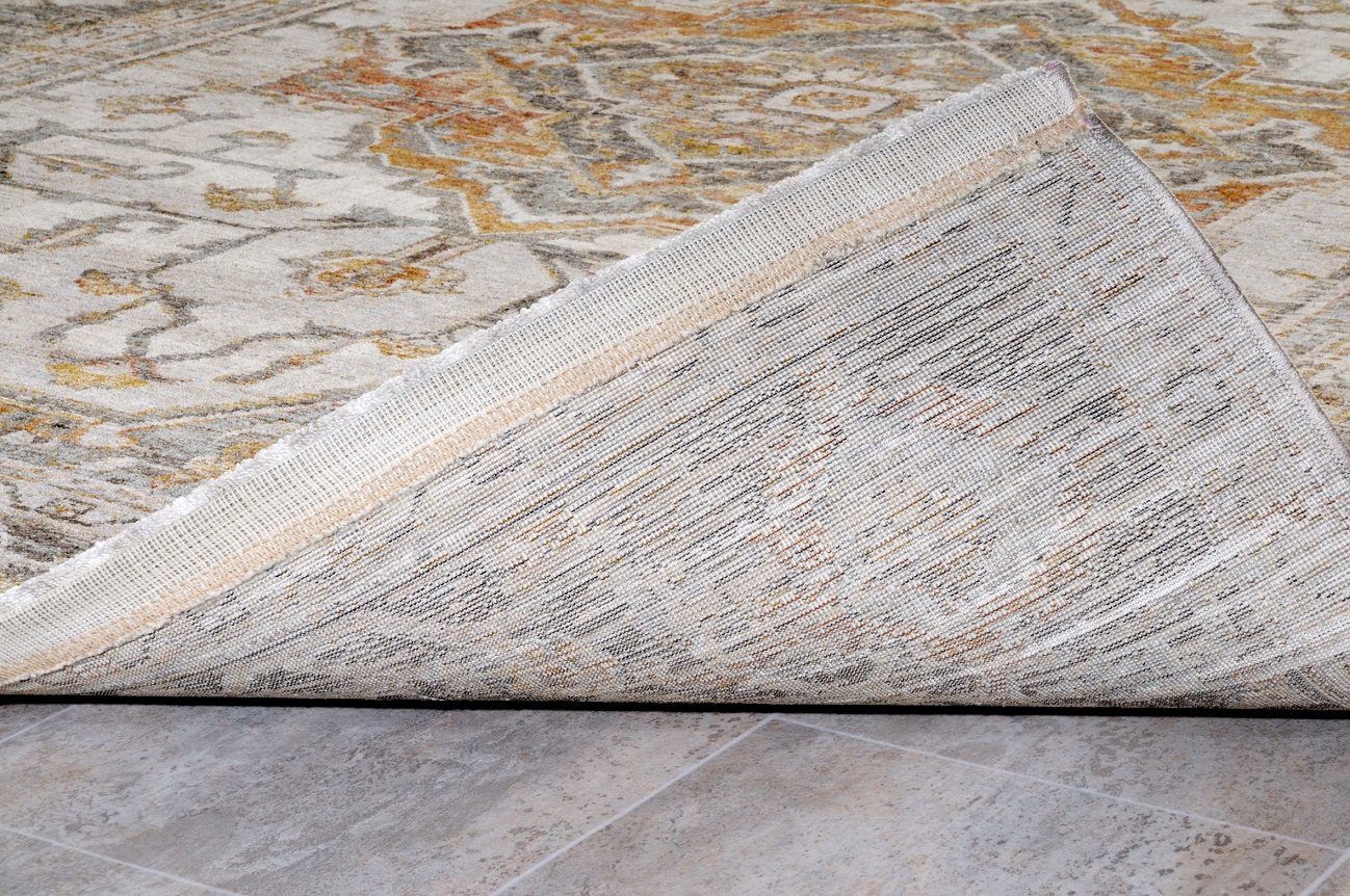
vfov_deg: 13.0
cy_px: 448
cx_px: 675
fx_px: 3933
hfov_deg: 19.5
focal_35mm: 105
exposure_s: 1/200
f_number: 25
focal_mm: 70
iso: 500
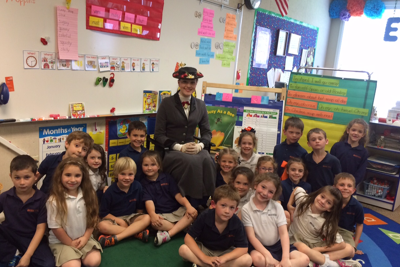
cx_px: 189
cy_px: 143
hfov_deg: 58.7
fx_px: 356
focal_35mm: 32
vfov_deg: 41.1
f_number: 2.2
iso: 64
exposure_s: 1/30
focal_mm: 4.15
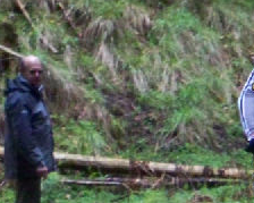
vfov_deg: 3.8
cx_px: 304
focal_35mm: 408
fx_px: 3066
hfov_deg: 4.7
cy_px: 211
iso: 400
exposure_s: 1/125
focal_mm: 19.2
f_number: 4.4
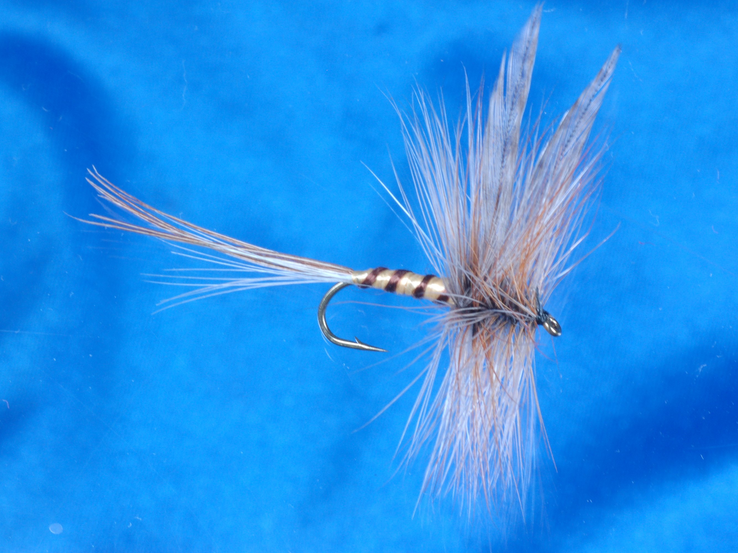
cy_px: 276
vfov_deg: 13.0
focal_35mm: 114
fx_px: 2430
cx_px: 399
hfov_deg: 17.3
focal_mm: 70
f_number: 22
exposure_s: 1/2.5
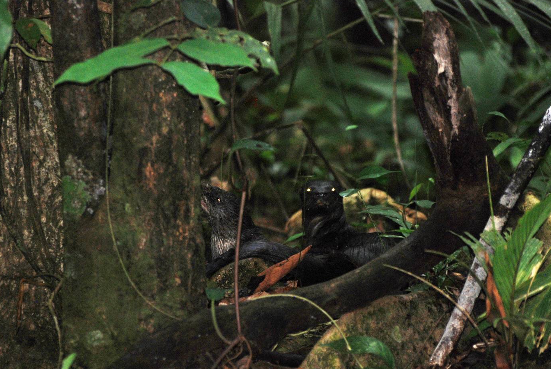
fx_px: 5869
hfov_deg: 5.4
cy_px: 203
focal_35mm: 383
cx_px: 278
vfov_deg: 3.6
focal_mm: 220
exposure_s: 1/160
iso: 400
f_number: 5.3
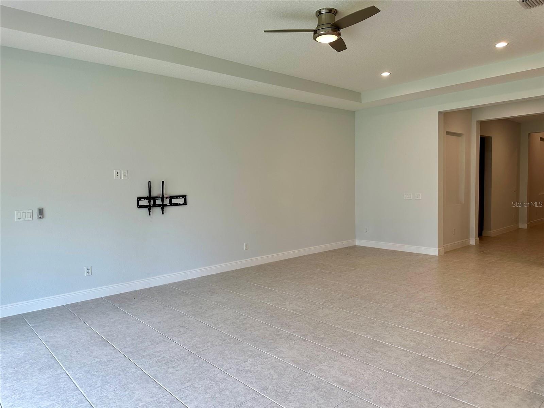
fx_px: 377
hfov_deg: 71.6
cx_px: 272
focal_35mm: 24
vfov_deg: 56.8
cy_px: 204
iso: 100
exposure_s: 1/120
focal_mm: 6.86
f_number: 1.78
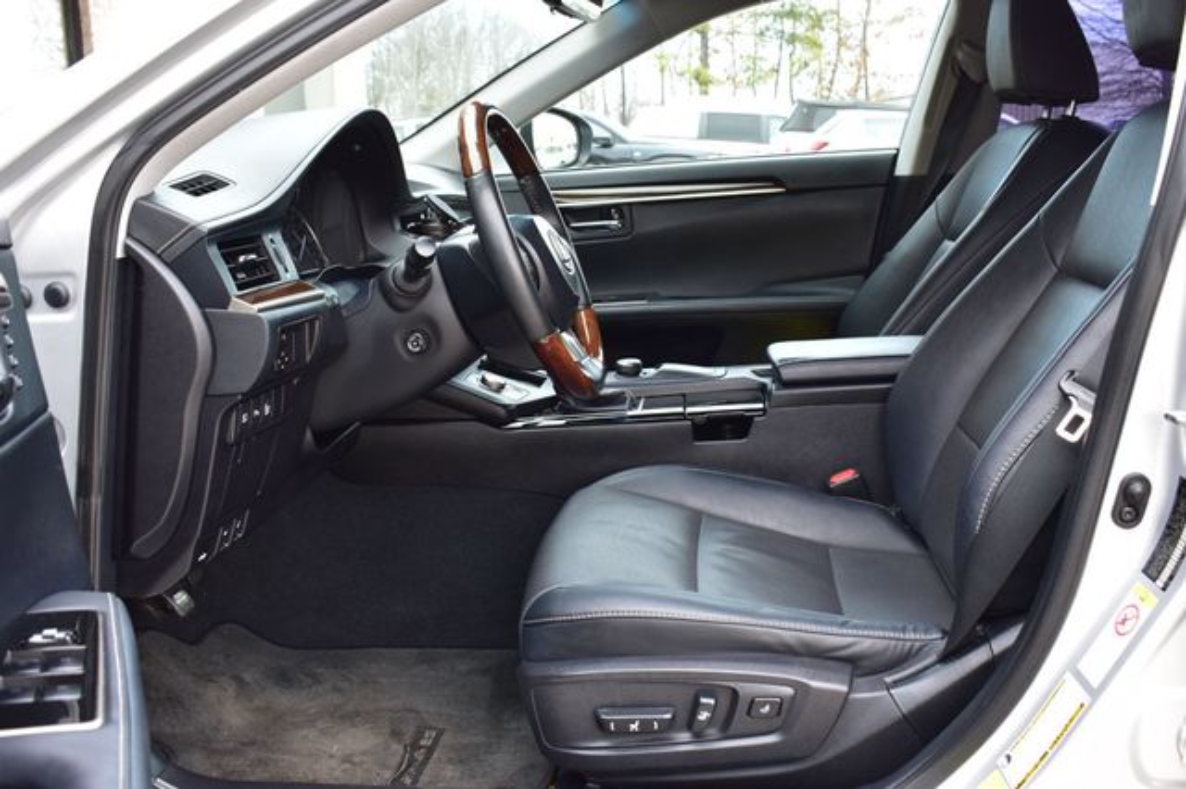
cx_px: 593
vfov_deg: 36.8
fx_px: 1185
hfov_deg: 53.2
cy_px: 394
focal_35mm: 36
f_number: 8
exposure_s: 1/60
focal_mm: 24
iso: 400
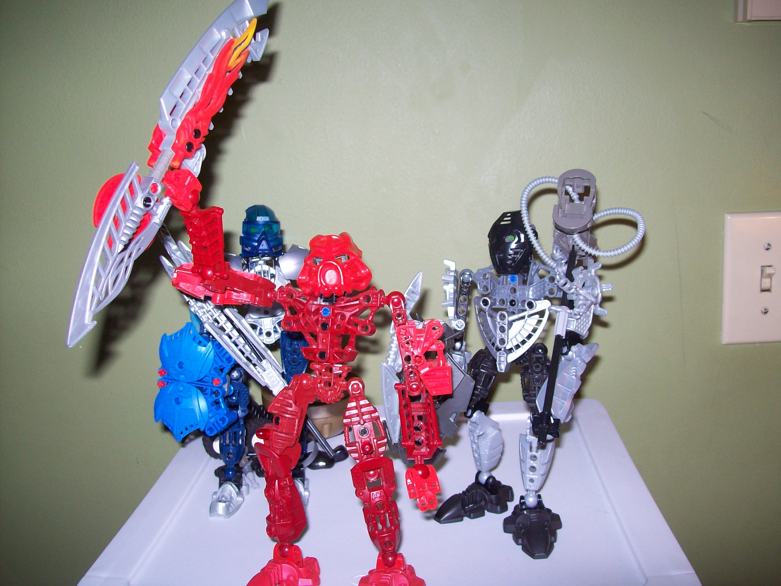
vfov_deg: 39.7
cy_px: 293
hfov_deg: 51.4
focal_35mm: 36
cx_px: 390
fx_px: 812
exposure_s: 1/64
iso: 80
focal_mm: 6
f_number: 2.7
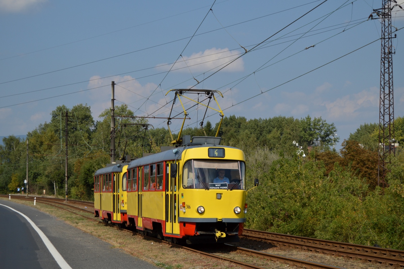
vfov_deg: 16.5
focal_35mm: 82
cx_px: 202
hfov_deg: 24.6
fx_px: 925
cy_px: 134
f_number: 5.6
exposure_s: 1/1600
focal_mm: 55
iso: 200
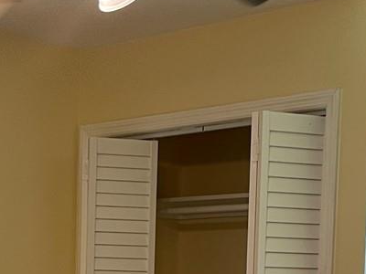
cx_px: 72
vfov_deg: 13.6
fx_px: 1100
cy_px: 373
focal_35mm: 104
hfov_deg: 18.7
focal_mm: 4.2
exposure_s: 1/60
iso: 80
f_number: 1.6
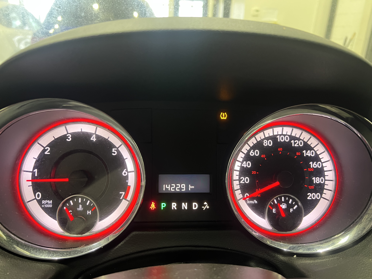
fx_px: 279
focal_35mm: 26
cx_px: 186
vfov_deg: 53.1
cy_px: 140
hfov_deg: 67.3
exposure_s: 1/40
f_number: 1.5
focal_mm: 5.7
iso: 400
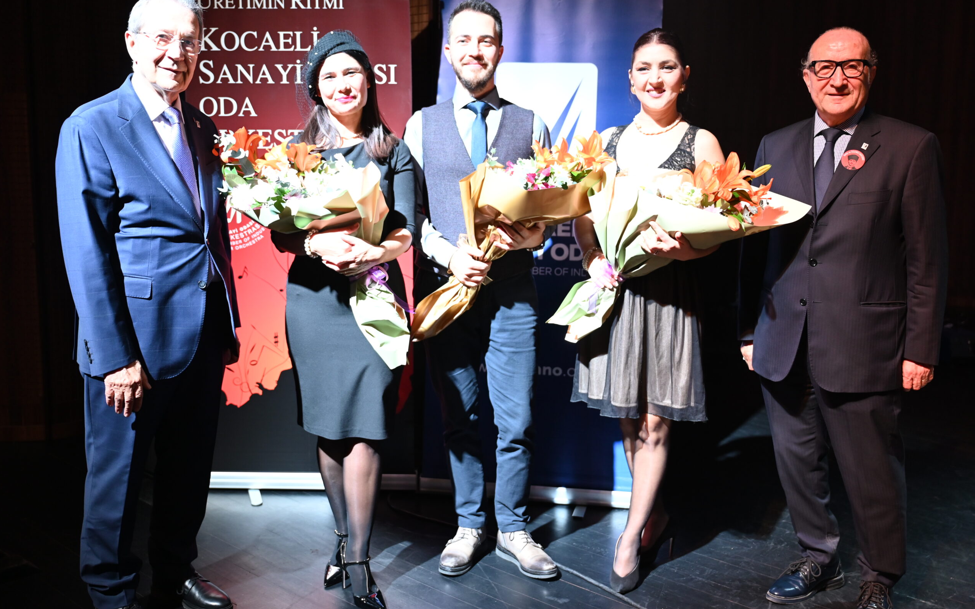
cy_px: 294
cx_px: 488
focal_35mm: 36
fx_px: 957
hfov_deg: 54.0
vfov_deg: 35.3
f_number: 2.8
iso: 2000
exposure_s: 1/125
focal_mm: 35
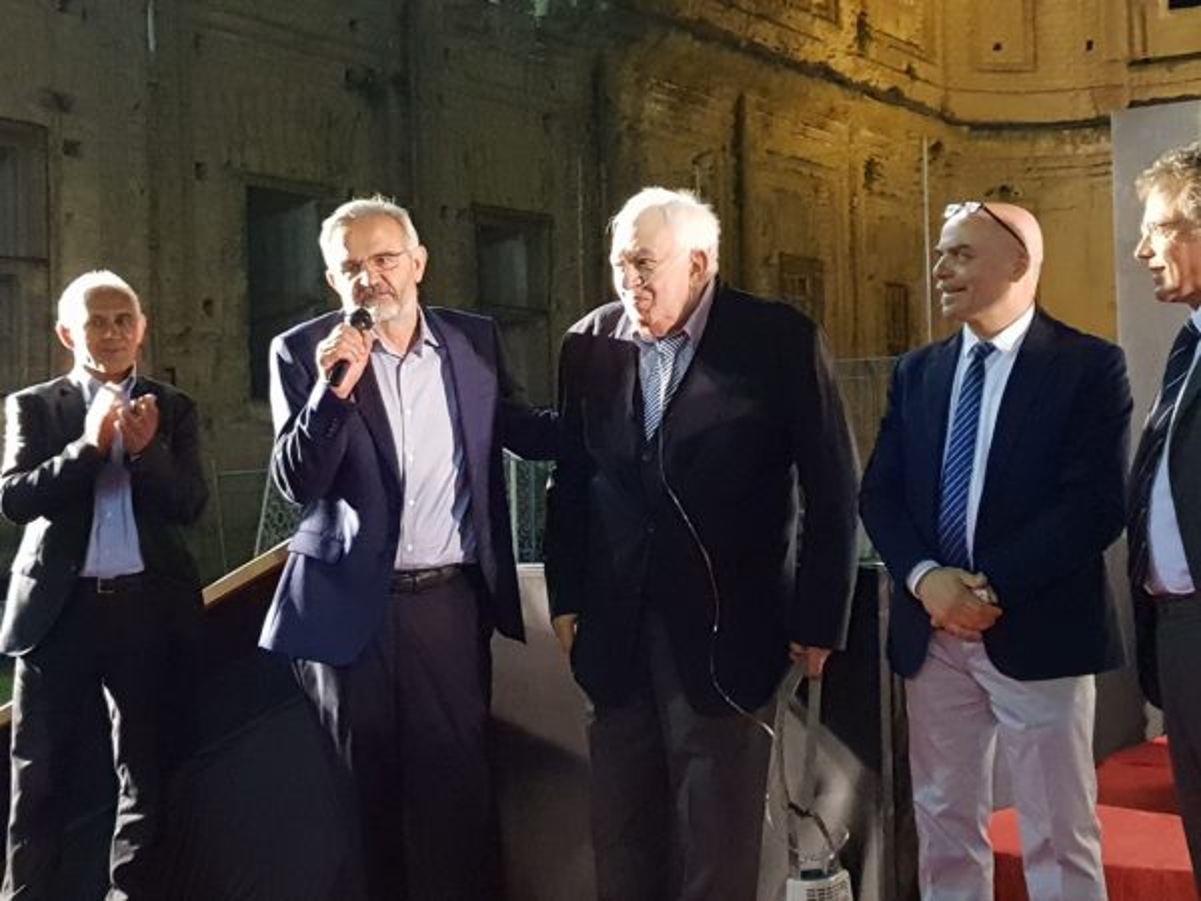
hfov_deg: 67.3
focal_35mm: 26
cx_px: 600
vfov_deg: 53.1
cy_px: 450
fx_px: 902
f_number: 1.5
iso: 640
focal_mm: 4.3
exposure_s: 1/50
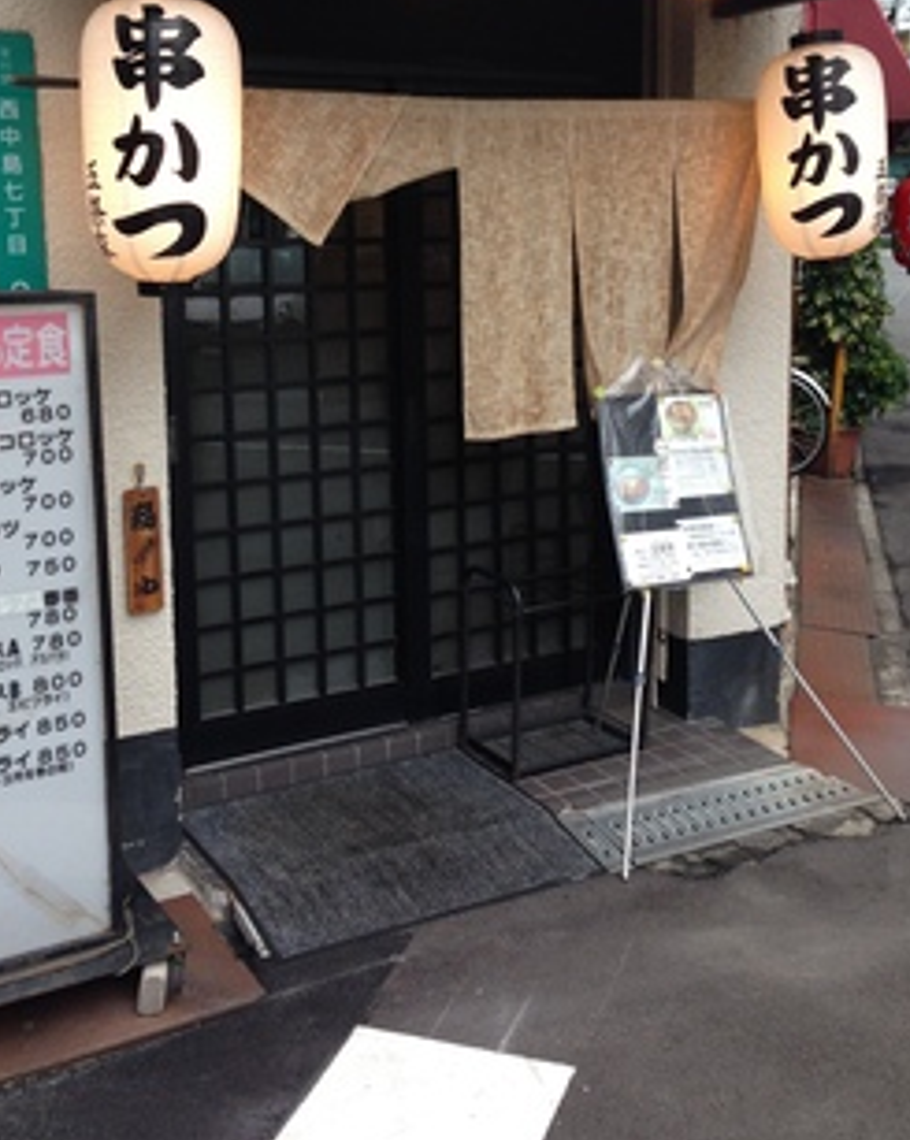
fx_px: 1416
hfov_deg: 35.6
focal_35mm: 42
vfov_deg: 43.5
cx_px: 427
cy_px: 416
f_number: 2.4
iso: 80
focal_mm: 4.12
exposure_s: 1/120
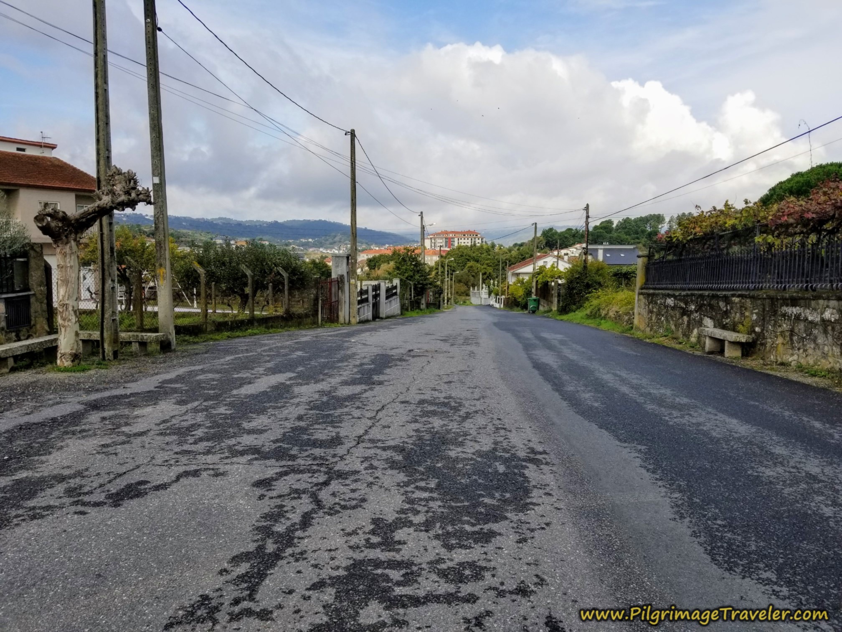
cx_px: 421
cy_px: 316
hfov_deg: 67.3
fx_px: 632
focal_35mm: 26
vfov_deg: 53.1
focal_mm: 4.3
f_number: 1.7
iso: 50
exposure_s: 1/2336
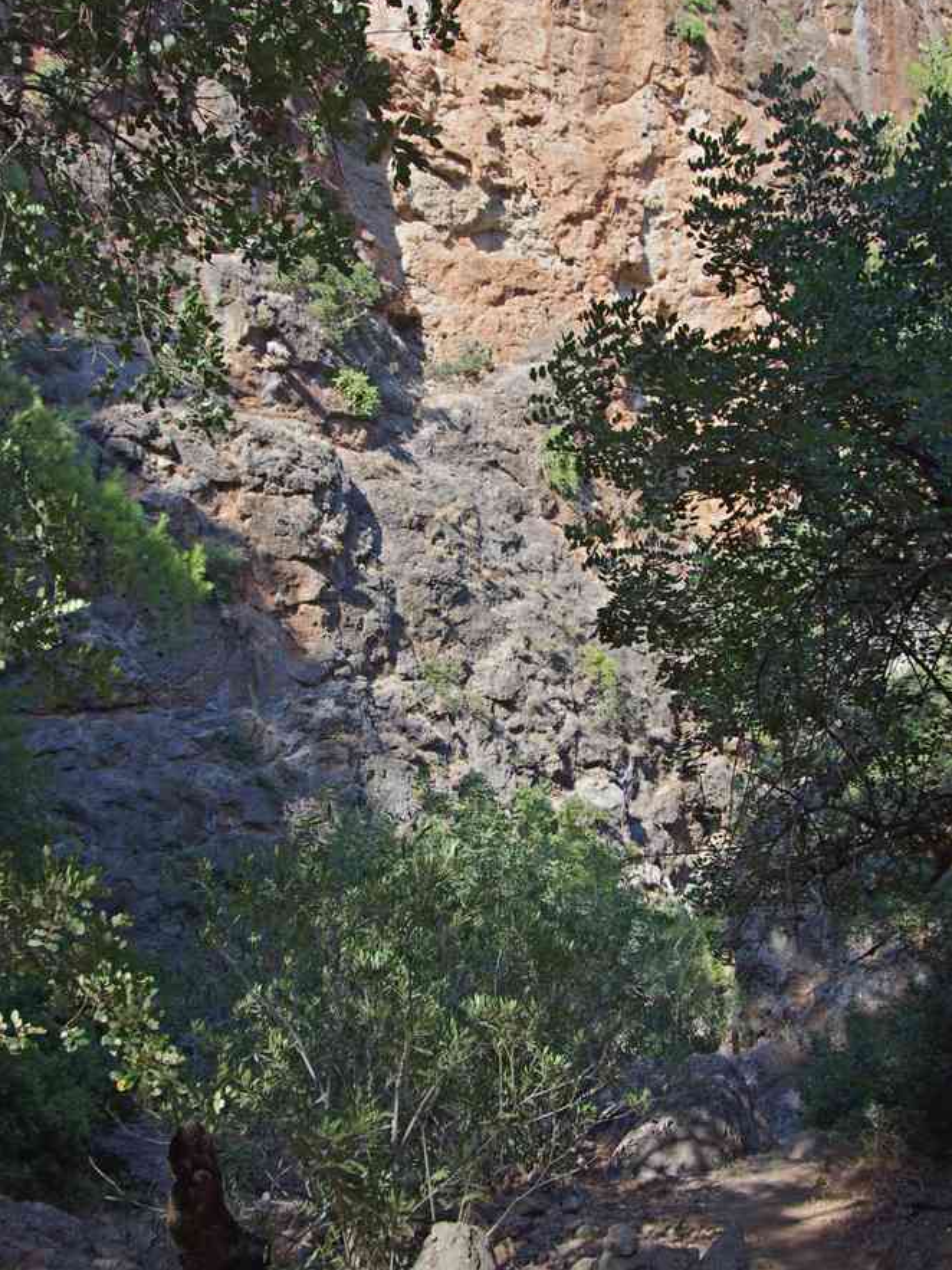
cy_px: 586
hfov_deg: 38.0
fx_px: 1383
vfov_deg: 49.3
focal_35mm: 38
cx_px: 477
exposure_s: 1/125
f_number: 5
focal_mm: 23.1
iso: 200
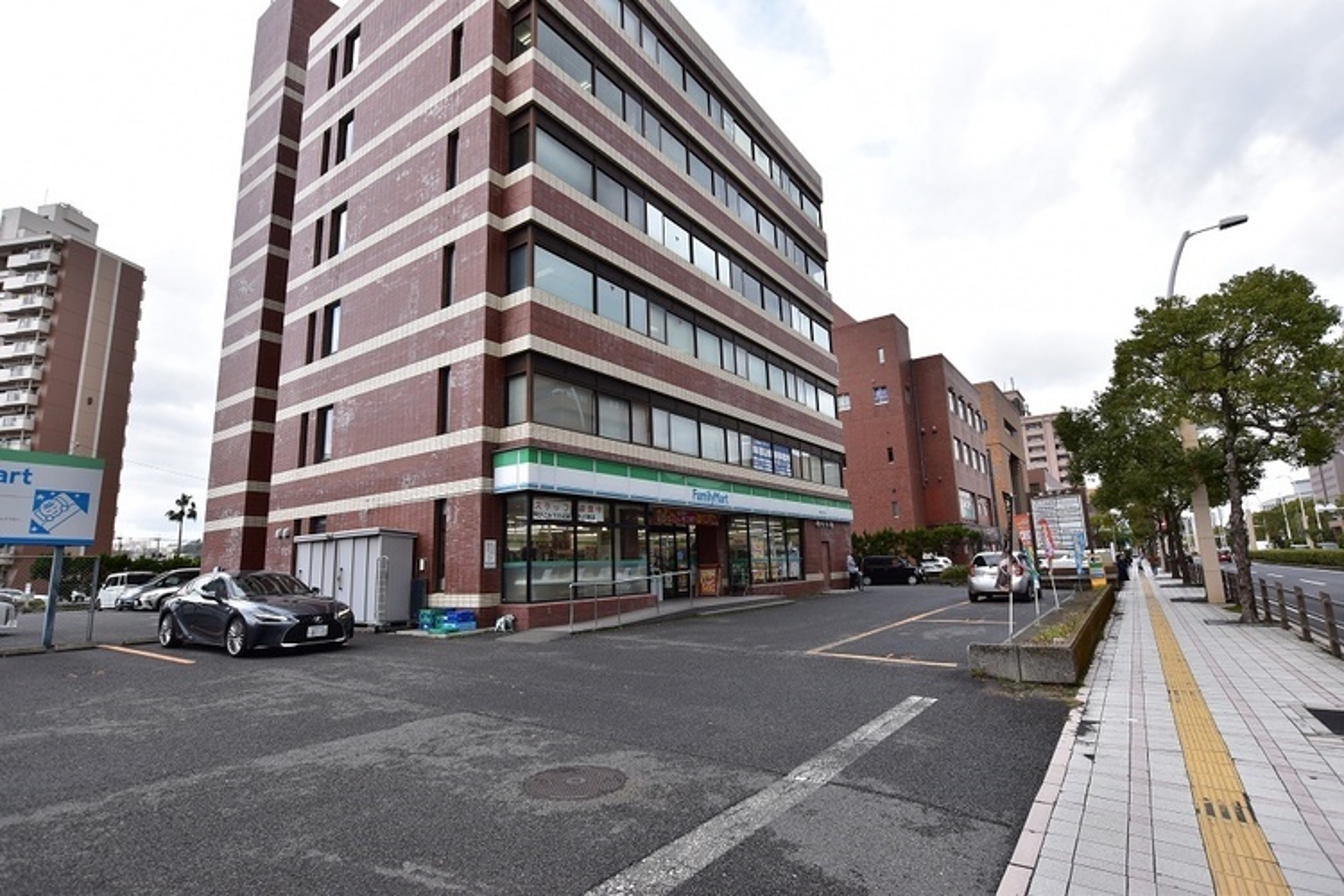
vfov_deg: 69.7
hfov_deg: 92.4
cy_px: 448
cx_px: 672
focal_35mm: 17
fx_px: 644
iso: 160
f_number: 5
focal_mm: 11.5
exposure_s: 1/320
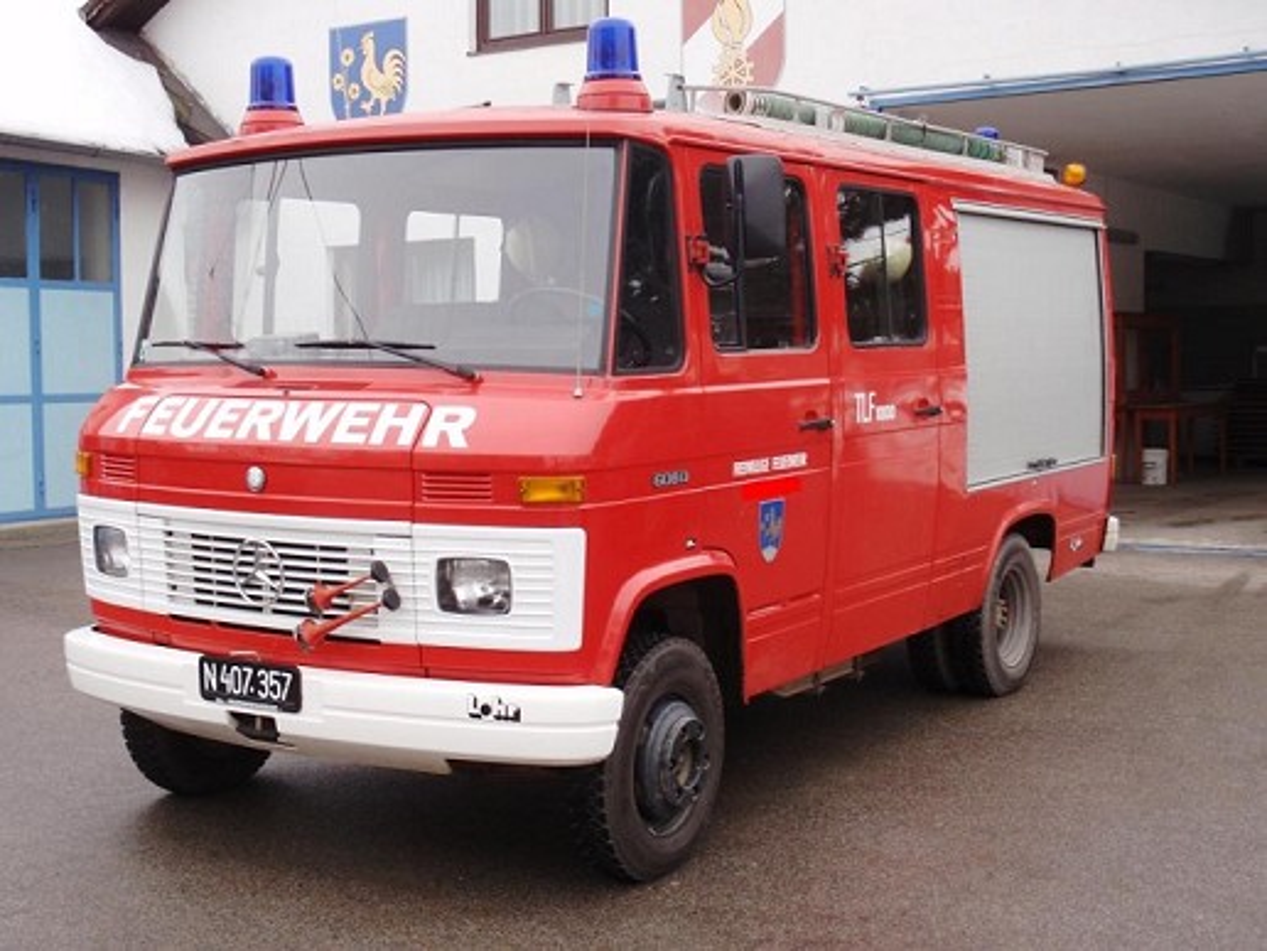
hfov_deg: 39.7
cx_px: 634
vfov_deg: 30.3
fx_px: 1757
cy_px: 476
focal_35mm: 48
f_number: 4.2
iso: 64
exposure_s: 1/60
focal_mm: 8.69
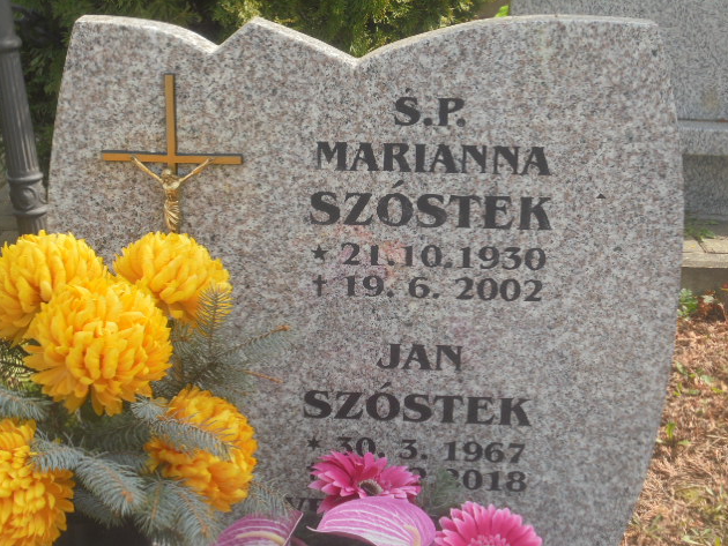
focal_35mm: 65
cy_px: 270
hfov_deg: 29.8
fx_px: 1368
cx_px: 363
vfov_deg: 22.6
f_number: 5.6
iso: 100
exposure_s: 1/200
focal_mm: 11.5
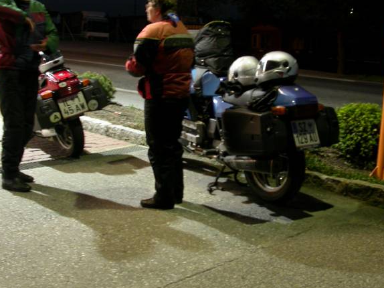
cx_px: 187
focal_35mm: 53
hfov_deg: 36.2
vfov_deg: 27.4
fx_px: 588
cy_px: 99
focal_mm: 7.85
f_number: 2.6
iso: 200
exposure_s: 1/1.9
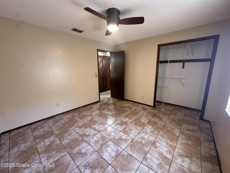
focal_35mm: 14
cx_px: 115
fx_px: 93
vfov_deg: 85.7
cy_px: 86
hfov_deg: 102.1
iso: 250
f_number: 2.2
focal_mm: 2.22
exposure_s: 1/60
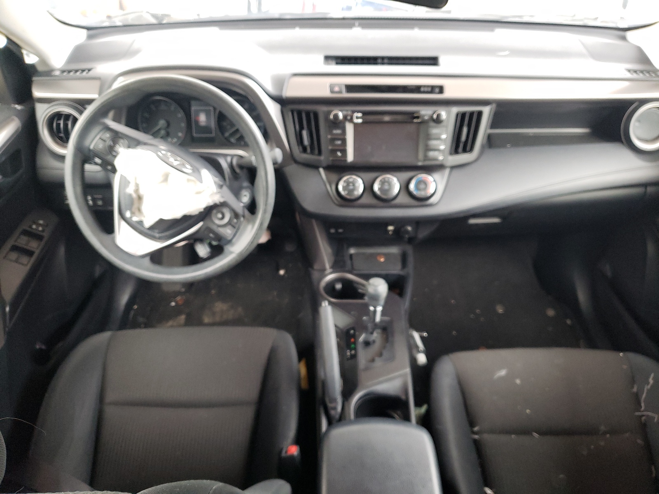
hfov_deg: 67.3
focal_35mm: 26
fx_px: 495
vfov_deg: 53.1
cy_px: 247
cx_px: 330
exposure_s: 1/60.2
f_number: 1.5
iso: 183
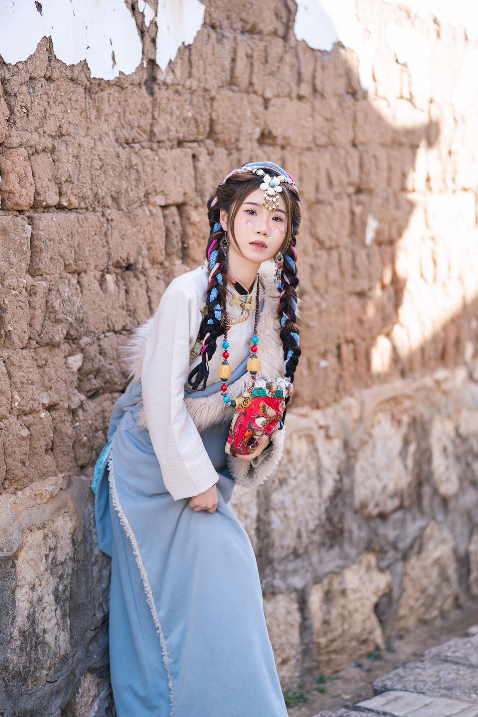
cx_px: 239
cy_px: 358
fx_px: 1693
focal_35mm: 85
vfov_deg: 23.9
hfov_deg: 16.1
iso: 100
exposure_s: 1/250
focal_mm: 85
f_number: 2
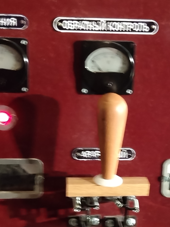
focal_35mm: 75
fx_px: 491
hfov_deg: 19.6
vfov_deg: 25.8
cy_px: 162
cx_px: 116
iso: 2897
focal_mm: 4.75
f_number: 1.8
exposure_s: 1/14.3
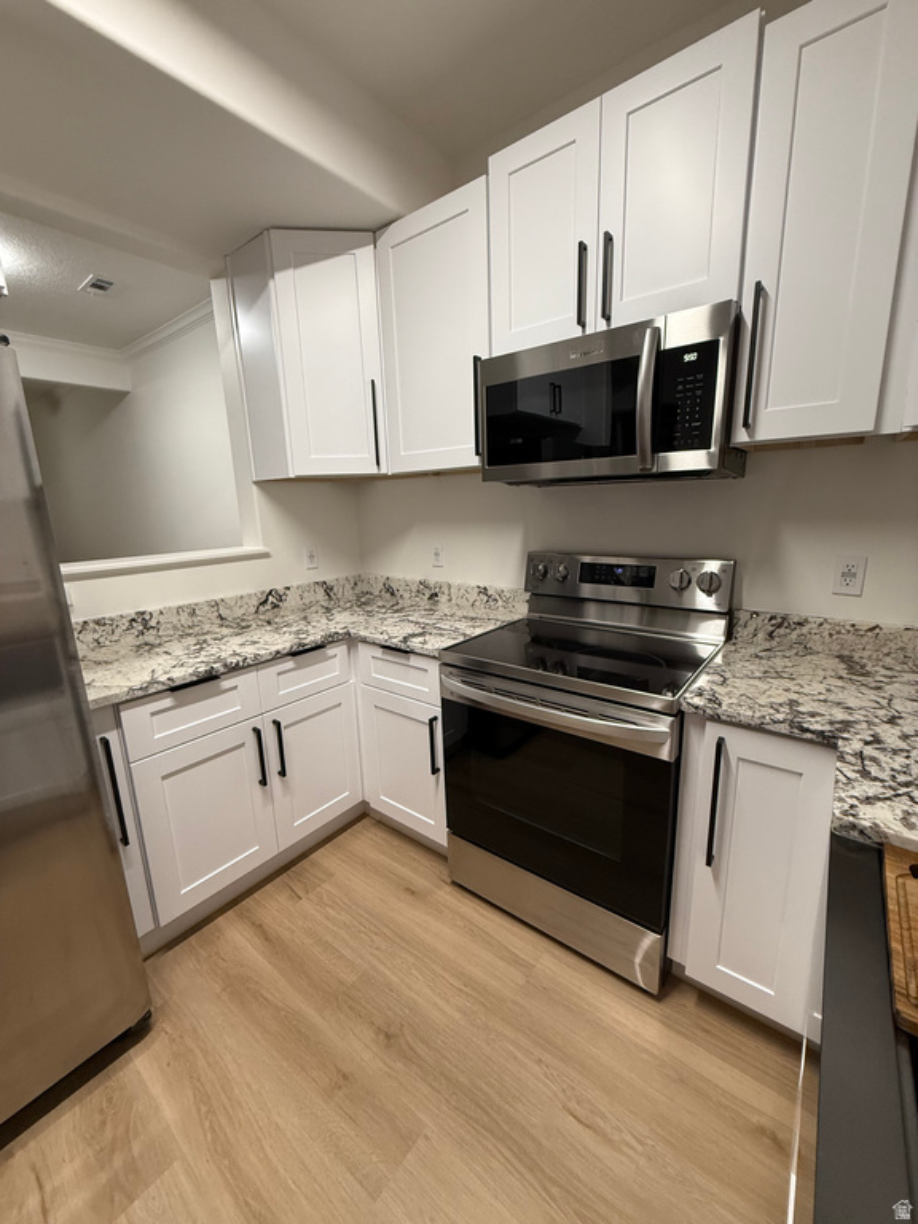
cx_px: 459
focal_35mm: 14
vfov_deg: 102.1
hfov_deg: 85.7
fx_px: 495
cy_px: 612
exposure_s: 1/60
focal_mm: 2.22
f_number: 2.2
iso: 250
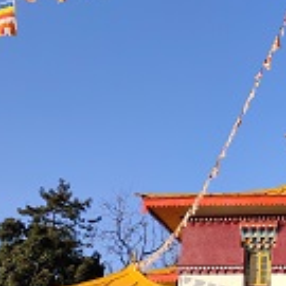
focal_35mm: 68
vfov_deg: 25.0
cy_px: 217
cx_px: 363
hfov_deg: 22.8
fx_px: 636
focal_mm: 4.74
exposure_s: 1/993
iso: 112
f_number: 1.79
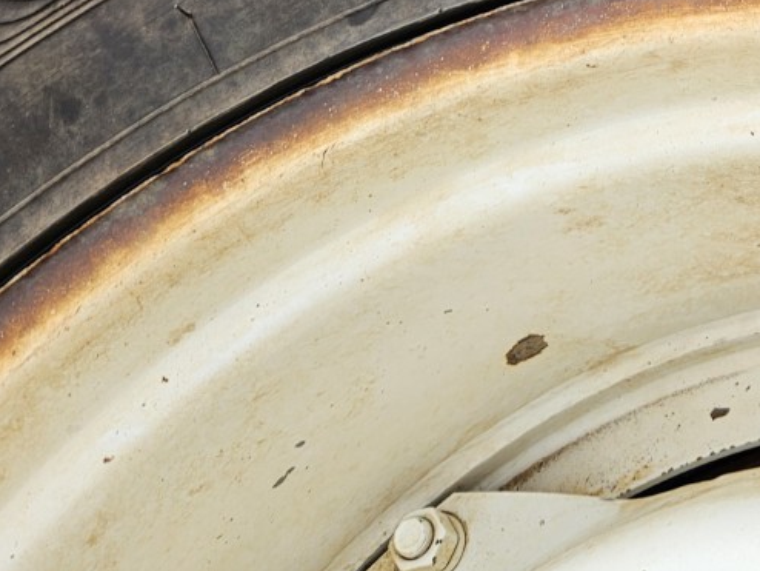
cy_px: -209
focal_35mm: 67
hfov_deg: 25.9
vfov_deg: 19.8
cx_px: 908
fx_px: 1472
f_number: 1.8
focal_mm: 5.4
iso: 25
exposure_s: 1/180
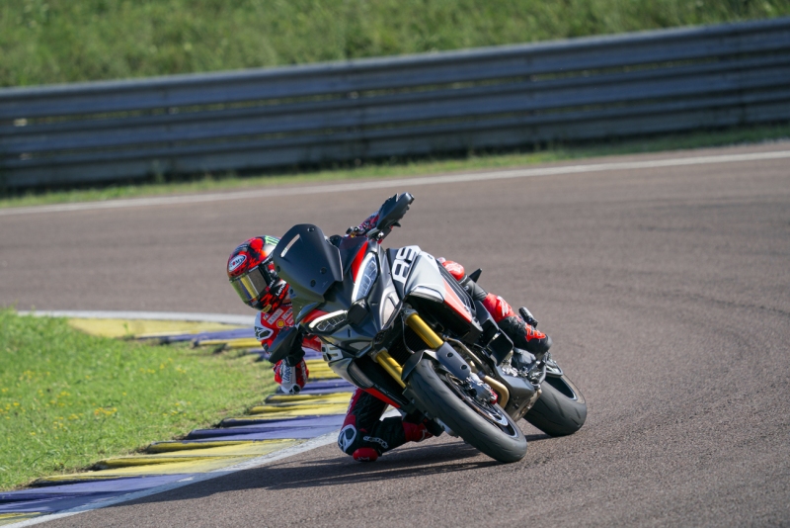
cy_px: 264
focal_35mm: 332
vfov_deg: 4.1
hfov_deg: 6.2
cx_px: 395
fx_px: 7288
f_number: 6.3
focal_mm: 332
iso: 320
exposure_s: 1/800
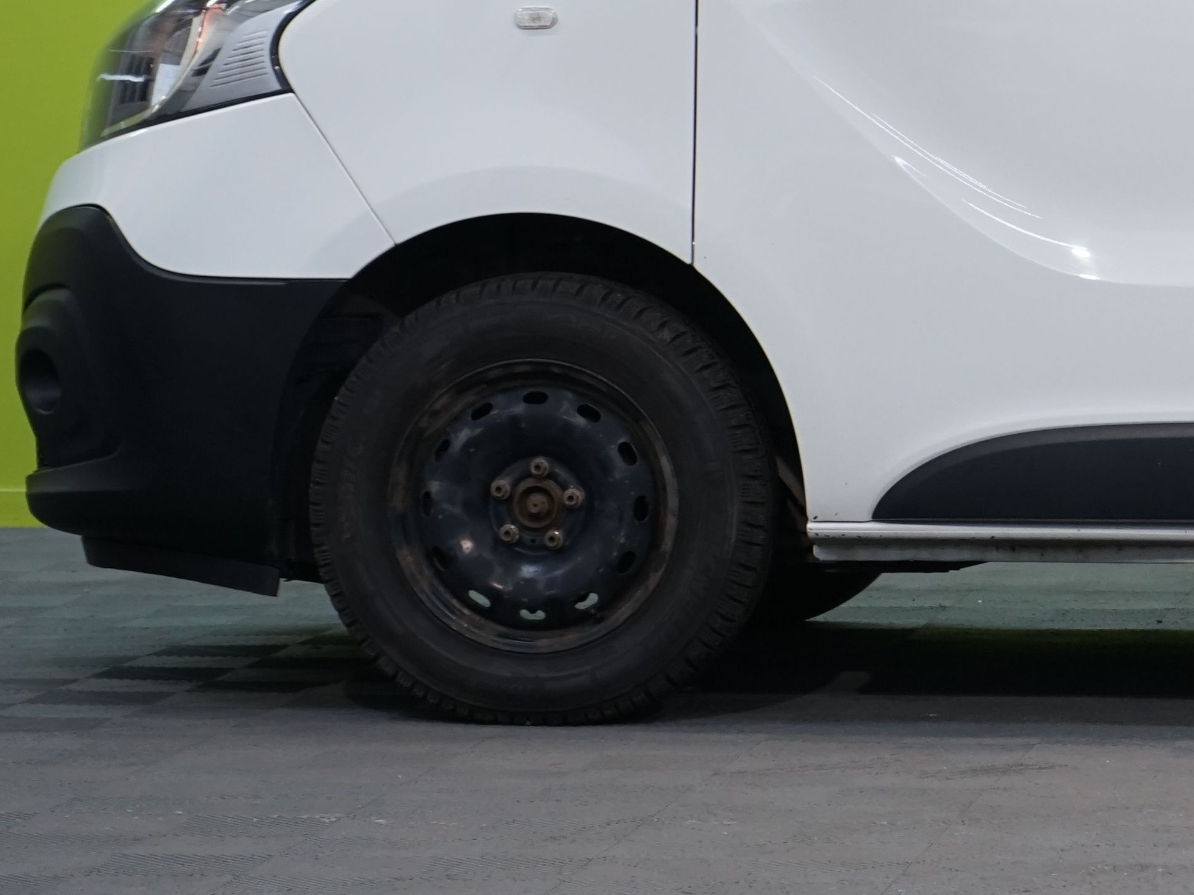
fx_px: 6519
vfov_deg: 7.8
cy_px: 167
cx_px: 1637
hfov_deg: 10.2
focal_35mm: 189
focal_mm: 63
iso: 640
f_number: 6.3
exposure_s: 1/25
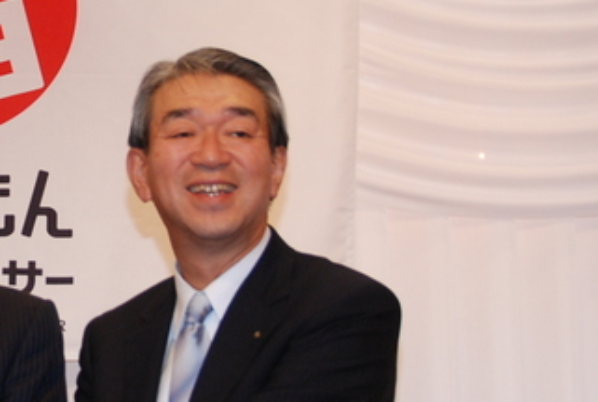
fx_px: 2482
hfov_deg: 13.5
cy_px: 90
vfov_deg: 9.3
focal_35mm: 149
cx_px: -45
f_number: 4
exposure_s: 1/60
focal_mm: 28
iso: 320
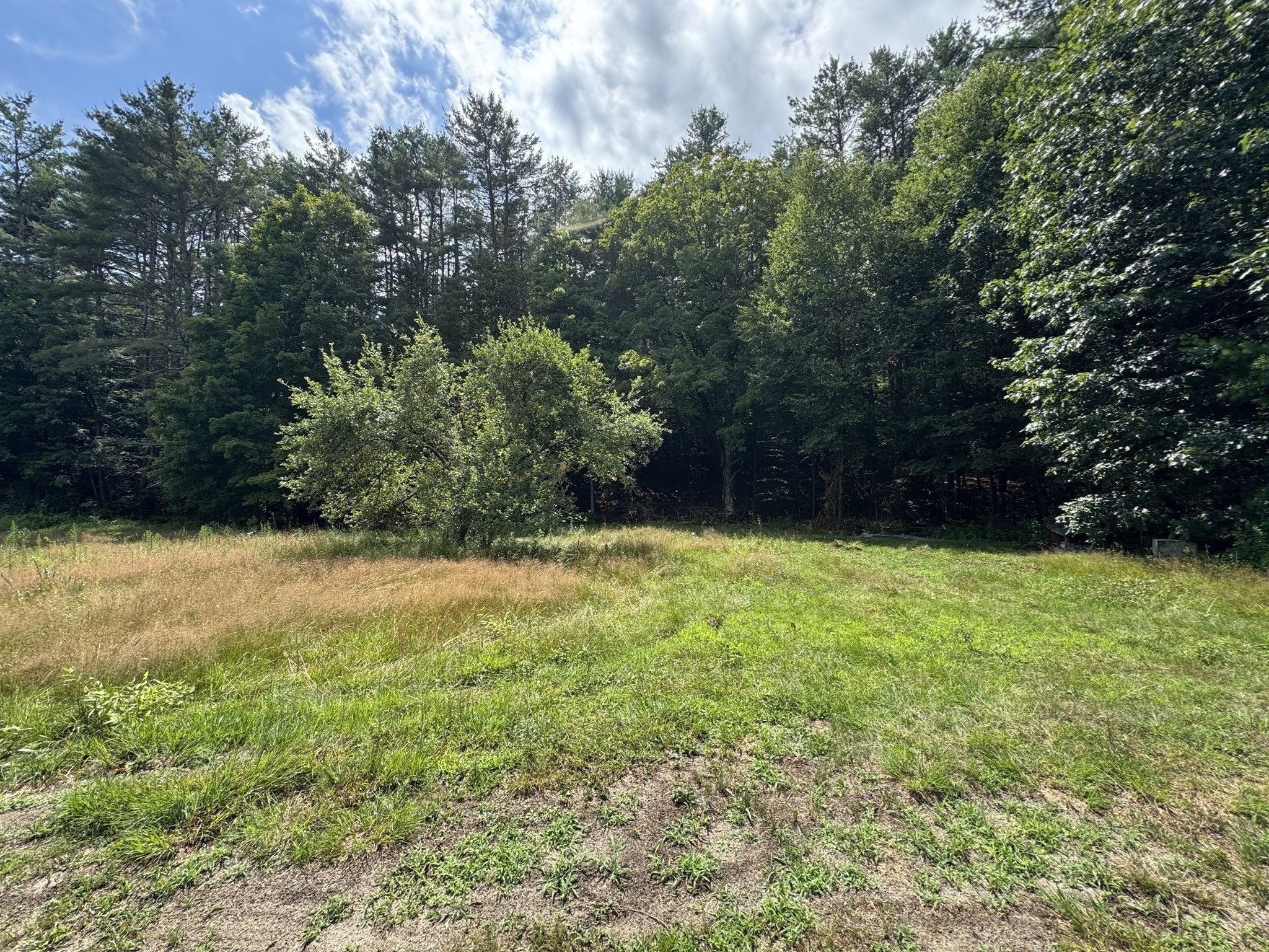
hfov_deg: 102.1
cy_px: 476
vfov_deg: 85.7
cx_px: 634
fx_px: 513
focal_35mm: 14
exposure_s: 1/734
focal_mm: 2.22
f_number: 2.2
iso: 40
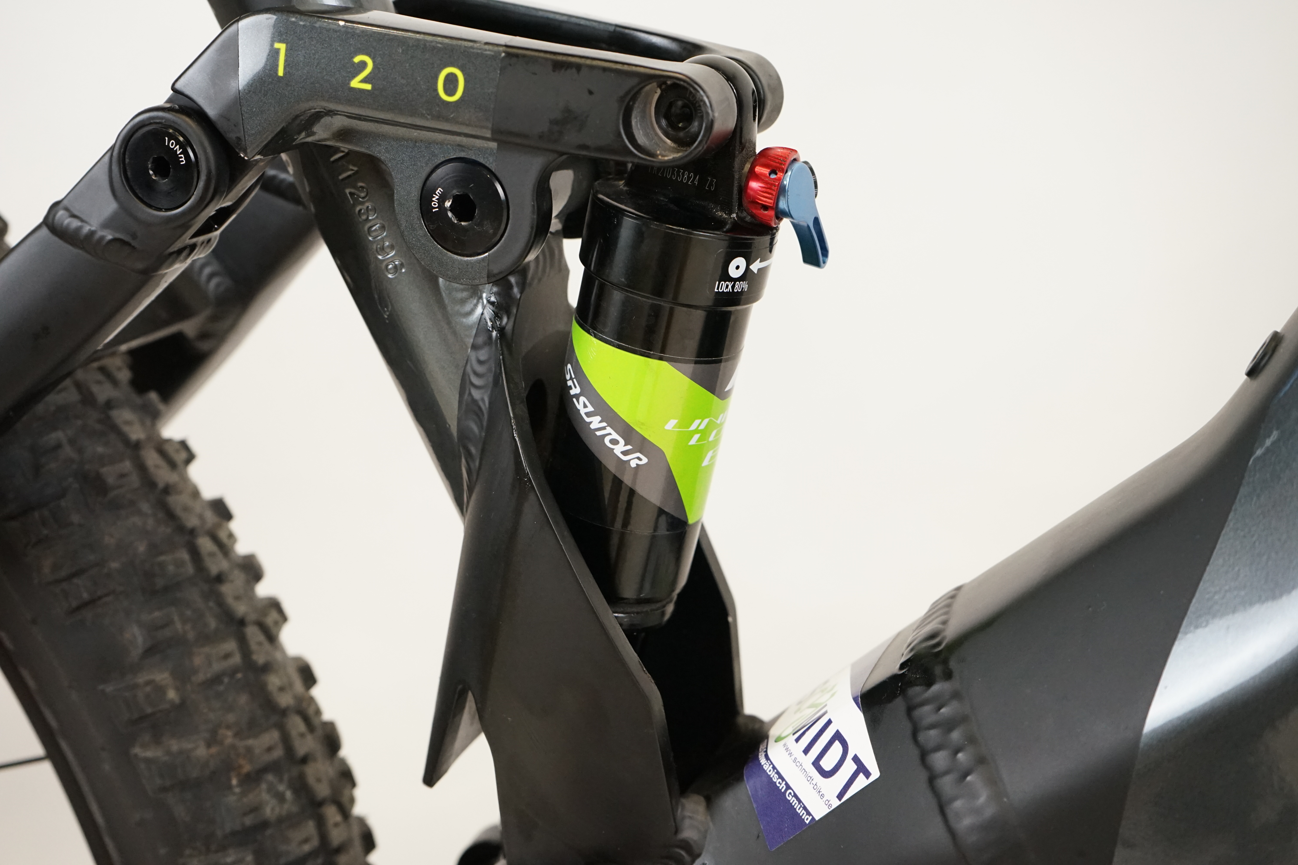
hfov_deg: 45.4
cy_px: 432
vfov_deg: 31.2
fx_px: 1550
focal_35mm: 43
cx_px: 649
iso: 3200
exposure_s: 1/200
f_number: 6.3
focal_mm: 43
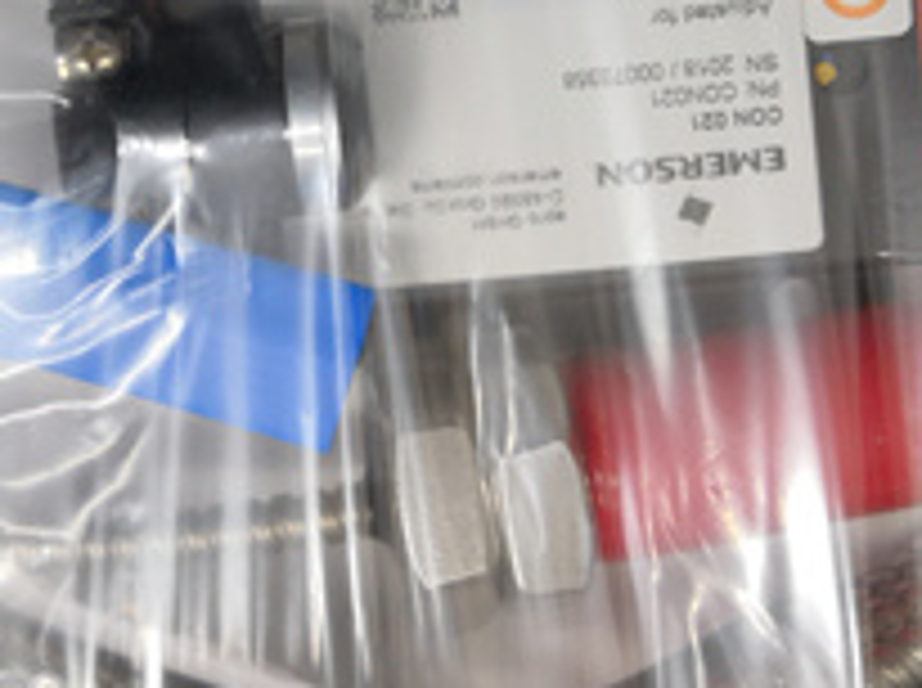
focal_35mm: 66
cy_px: 137
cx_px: 297
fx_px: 1755
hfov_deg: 29.2
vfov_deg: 21.9
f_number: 1.8
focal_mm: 3.95
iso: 160
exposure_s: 1/33.3
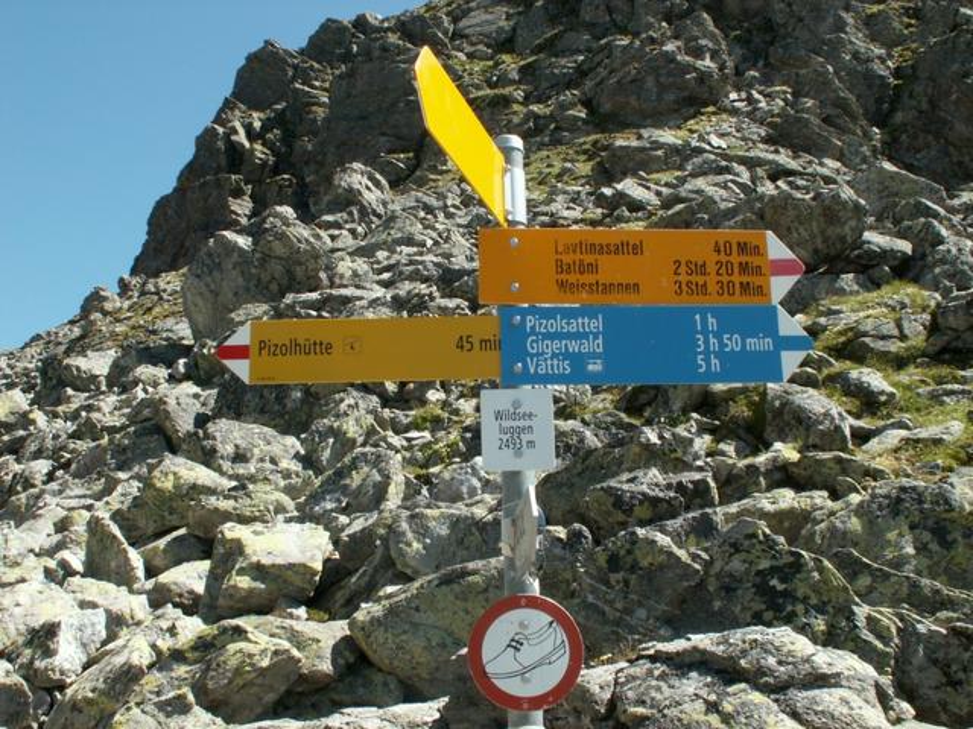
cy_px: 364
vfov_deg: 32.2
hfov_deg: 42.1
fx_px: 1265
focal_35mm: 45
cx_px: 486
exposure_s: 1/80
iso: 50
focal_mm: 7.49
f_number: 8
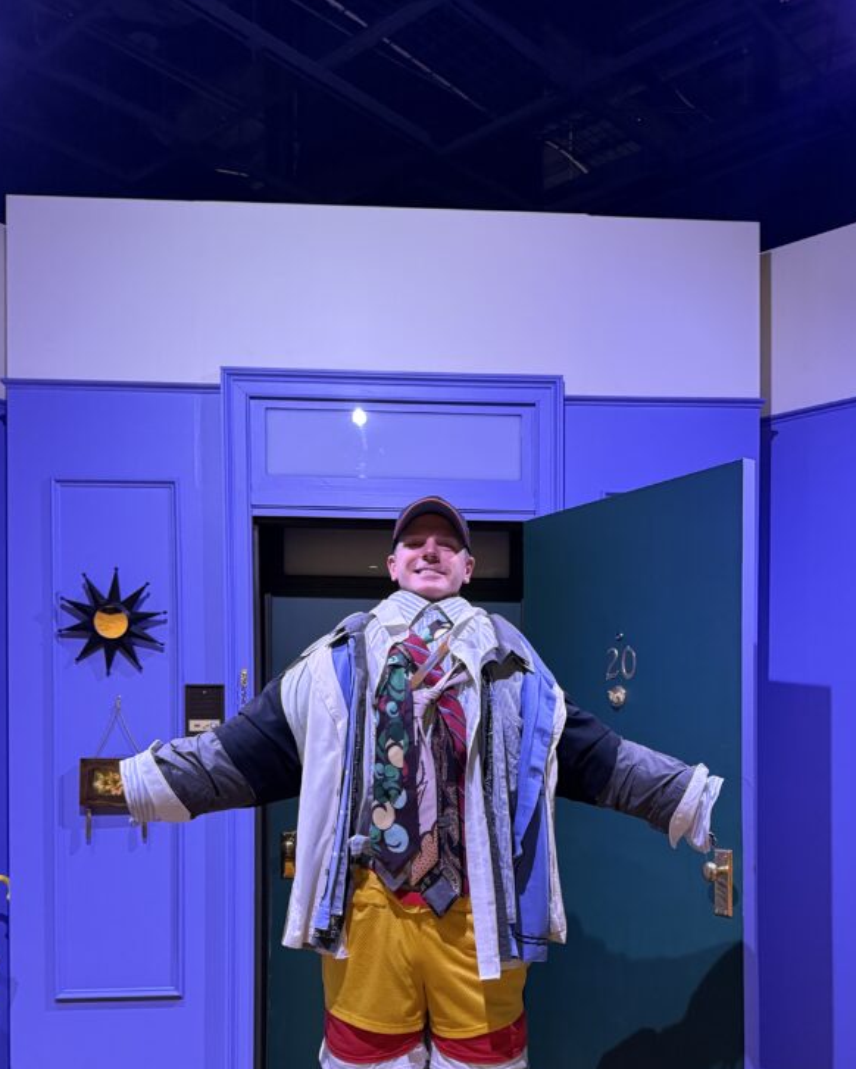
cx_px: 474
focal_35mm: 33
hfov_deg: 44.5
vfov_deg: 52.7
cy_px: 751
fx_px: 1045
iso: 640
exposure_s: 1/60
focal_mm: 6.76
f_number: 1.78
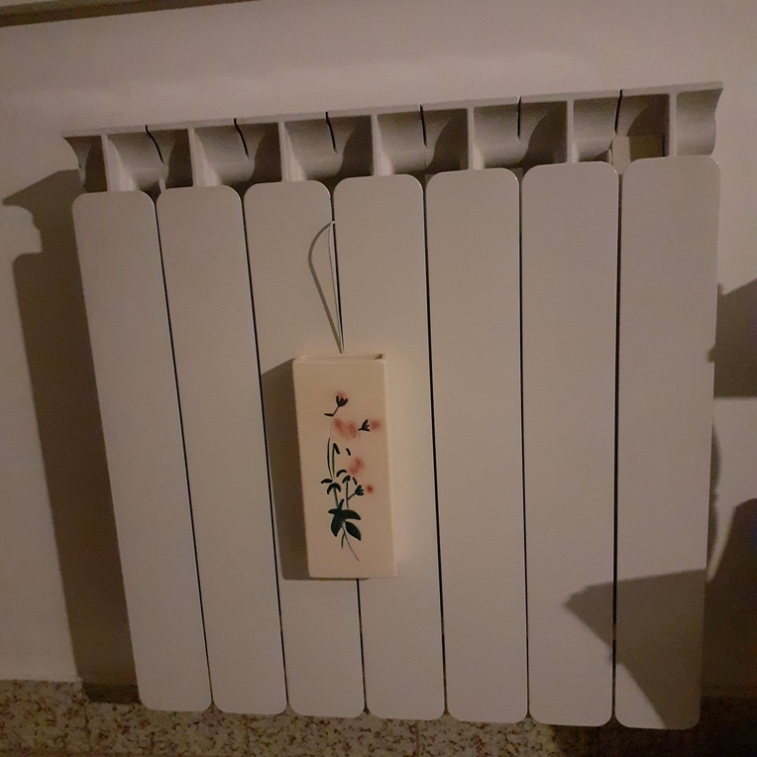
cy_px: 388
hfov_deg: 51.1
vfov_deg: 51.1
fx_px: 792
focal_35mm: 32
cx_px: 378
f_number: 1.9
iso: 1000
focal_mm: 3.6
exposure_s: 1/17
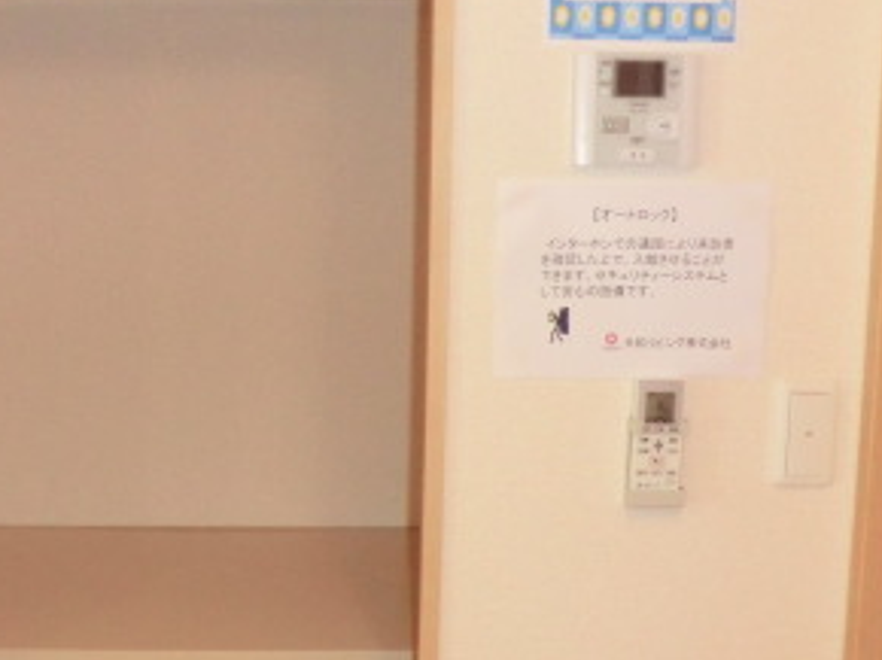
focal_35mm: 53
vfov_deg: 27.4
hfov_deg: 35.3
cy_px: 395
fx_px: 1349
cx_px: 201
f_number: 3.2
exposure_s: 1/60
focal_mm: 4.3
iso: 400
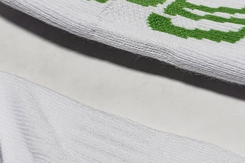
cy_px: 98
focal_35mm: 161
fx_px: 1095
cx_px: 435
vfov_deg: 8.5
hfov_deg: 11.8
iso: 50
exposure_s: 1/265
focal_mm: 4.3
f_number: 2.4
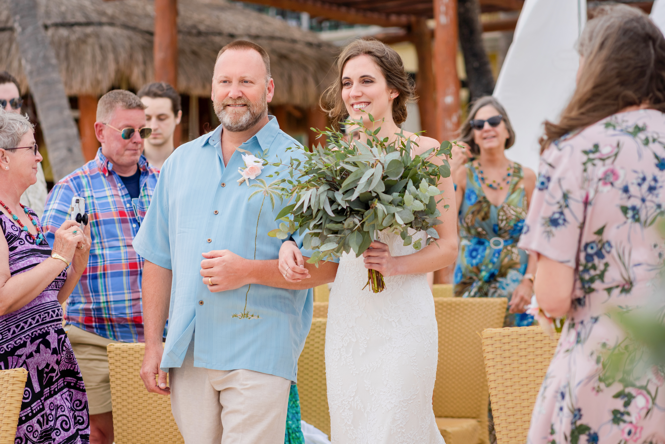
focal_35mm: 127
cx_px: 332
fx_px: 2346
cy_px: 222
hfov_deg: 16.1
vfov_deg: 10.8
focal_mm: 85
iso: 125
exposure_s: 1/1000
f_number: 2.8
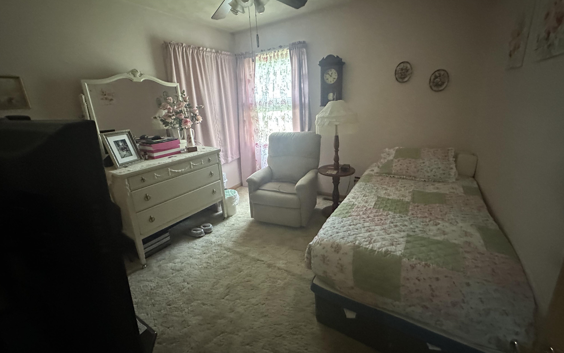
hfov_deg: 101.5
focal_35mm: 15
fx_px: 231
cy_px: 163
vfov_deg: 74.7
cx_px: 283
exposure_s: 1/60
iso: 1000
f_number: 2.2
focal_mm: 2.22
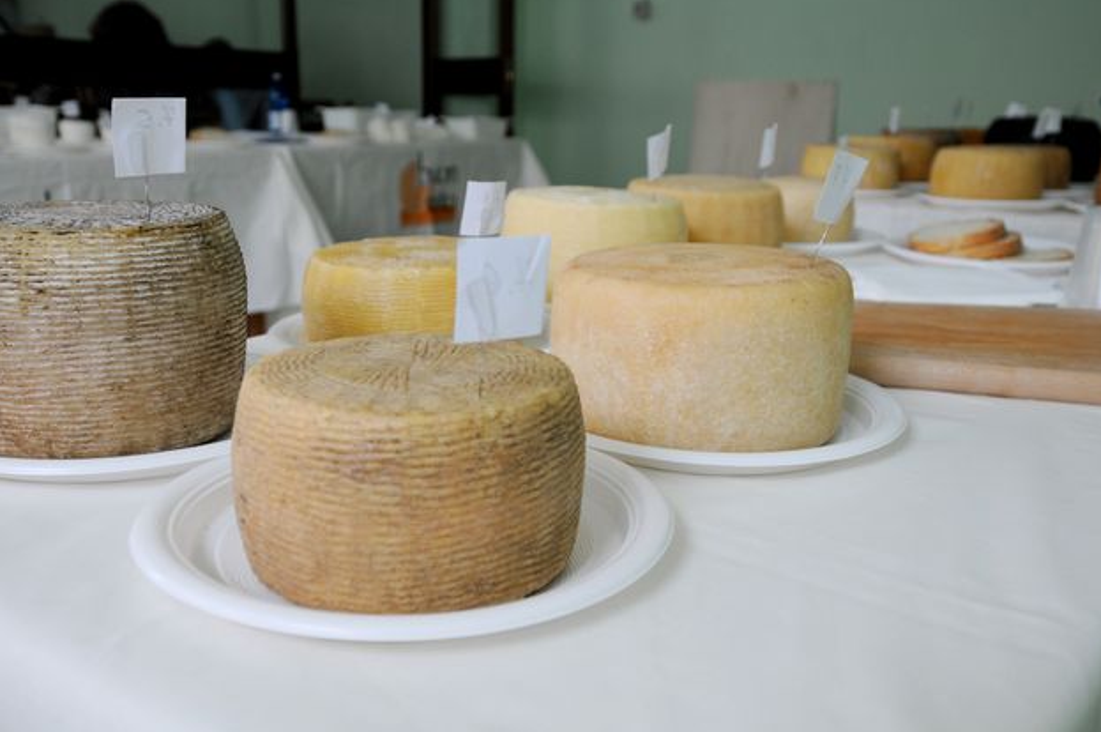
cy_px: 363
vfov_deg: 35.9
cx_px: 551
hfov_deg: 51.9
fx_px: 1130
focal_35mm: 37
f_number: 5
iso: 400
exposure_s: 1/100
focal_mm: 24
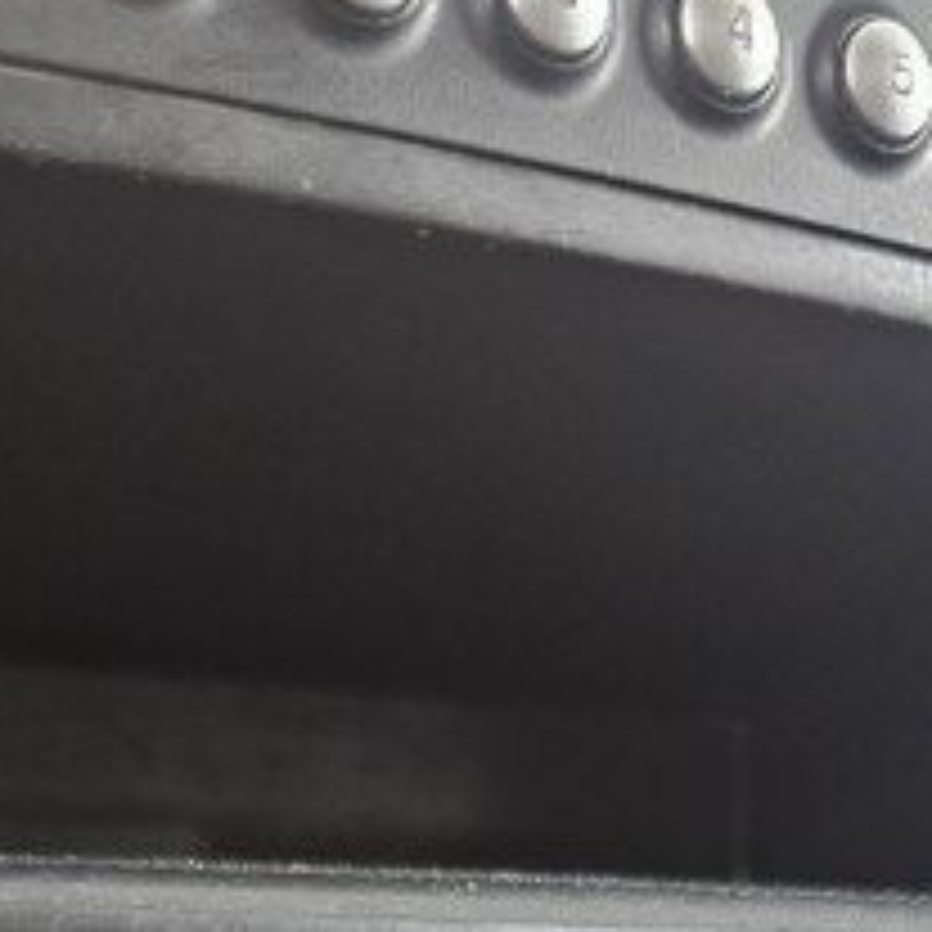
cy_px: 1414
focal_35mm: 63
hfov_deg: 27.3
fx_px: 1919
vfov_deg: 22.3
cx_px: 473
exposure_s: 1/25
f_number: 1.7
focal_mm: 6.3
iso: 800
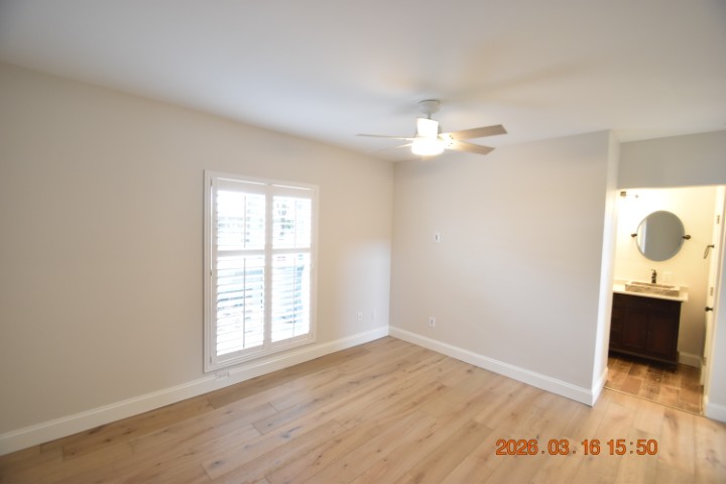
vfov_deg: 77.3
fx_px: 302
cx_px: 363
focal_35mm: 15
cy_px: 242
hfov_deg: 100.4
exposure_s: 1/20
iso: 800
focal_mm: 10
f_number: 3.5
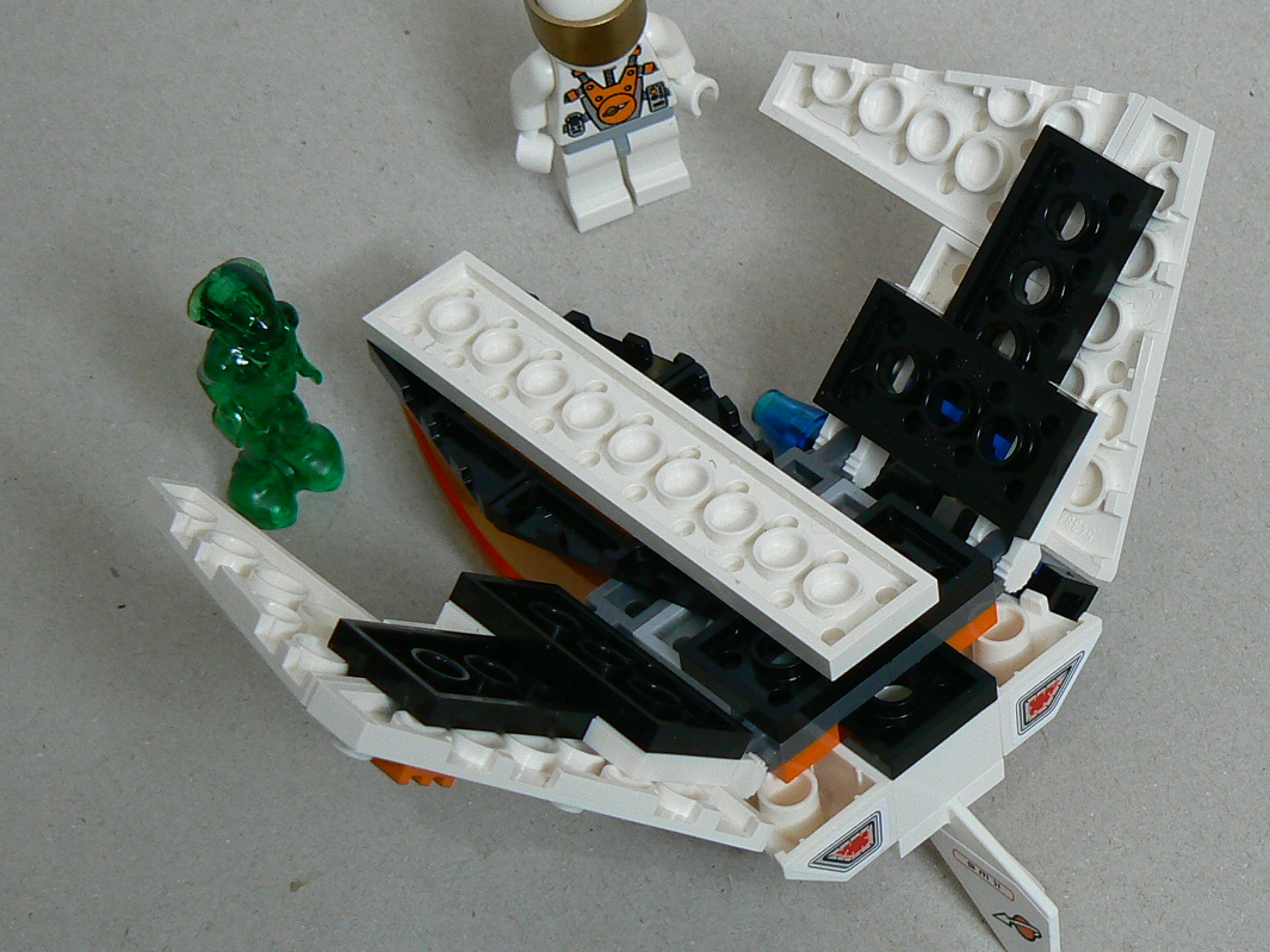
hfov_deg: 18.4
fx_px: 3926
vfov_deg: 13.8
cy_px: 474
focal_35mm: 107
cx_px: 726
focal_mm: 10.9
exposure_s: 1/15
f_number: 3.2
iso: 100
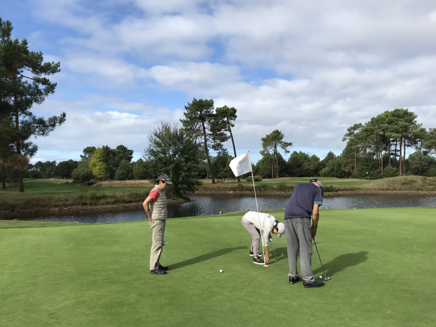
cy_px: 164
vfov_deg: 48.2
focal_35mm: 29
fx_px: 365
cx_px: 212
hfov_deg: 61.7
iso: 20
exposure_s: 1/2398
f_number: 1.8
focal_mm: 3.99
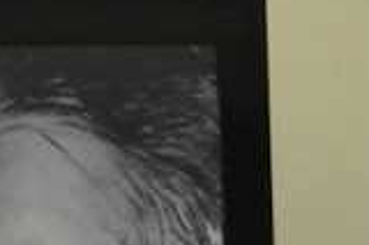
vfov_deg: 2.6
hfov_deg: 4.0
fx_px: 5228
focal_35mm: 511
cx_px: -155
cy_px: 748
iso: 2800
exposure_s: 1/60
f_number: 5.6
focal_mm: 55
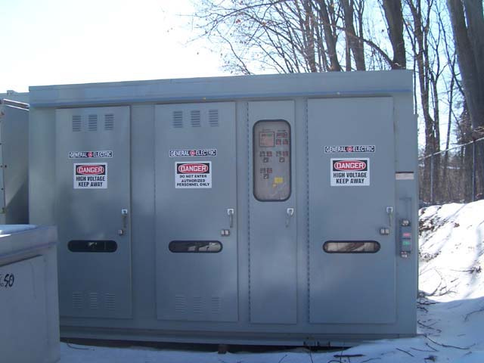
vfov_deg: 37.7
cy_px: 182
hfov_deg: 49.0
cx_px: 242
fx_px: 531
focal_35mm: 38
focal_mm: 6.3
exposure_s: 1/500
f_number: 2.8
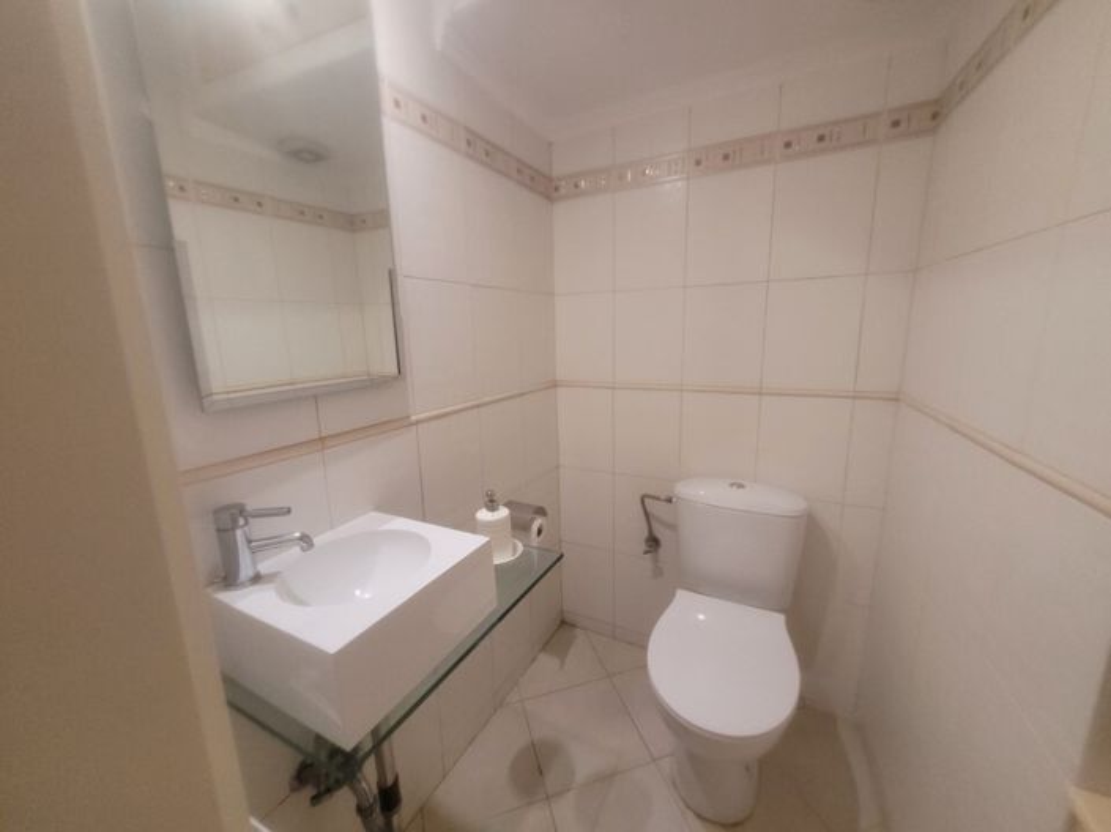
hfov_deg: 106.2
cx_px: 556
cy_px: 416
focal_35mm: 13
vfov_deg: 89.9
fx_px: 417
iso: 500
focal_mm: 1.74
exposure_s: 1/33
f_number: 2.2
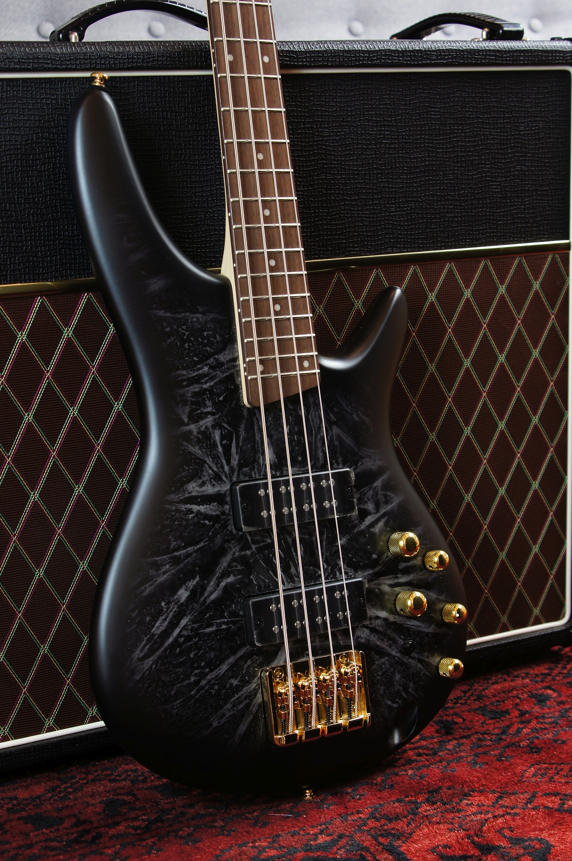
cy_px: 430
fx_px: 1433
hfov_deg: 22.6
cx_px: 286
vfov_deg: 33.4
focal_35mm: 60
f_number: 7.1
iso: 100
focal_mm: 40
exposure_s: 1/3
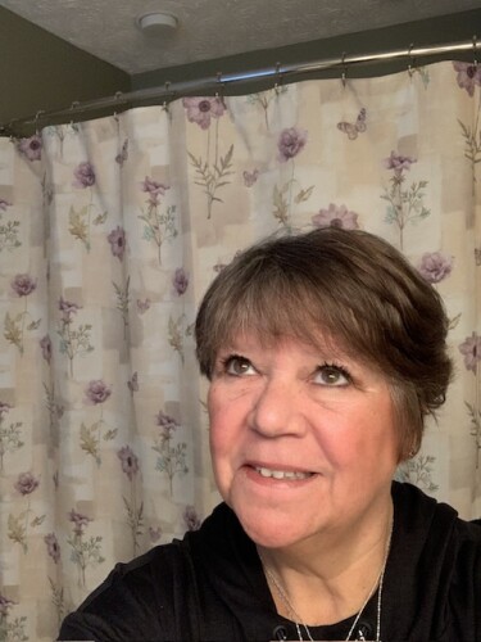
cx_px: 240
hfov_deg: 44.2
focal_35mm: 32
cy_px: 321
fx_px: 593
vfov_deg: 56.8
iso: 250
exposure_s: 1/60
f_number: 2.2
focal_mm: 2.87
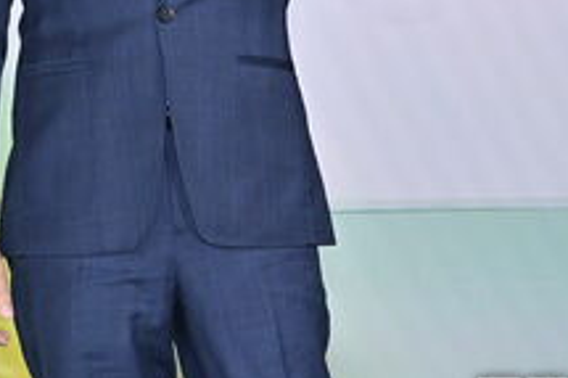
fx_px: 2948
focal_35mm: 187
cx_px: 166
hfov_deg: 11.0
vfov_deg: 7.3
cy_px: -73
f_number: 6
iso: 1000
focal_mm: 67
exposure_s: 1/200
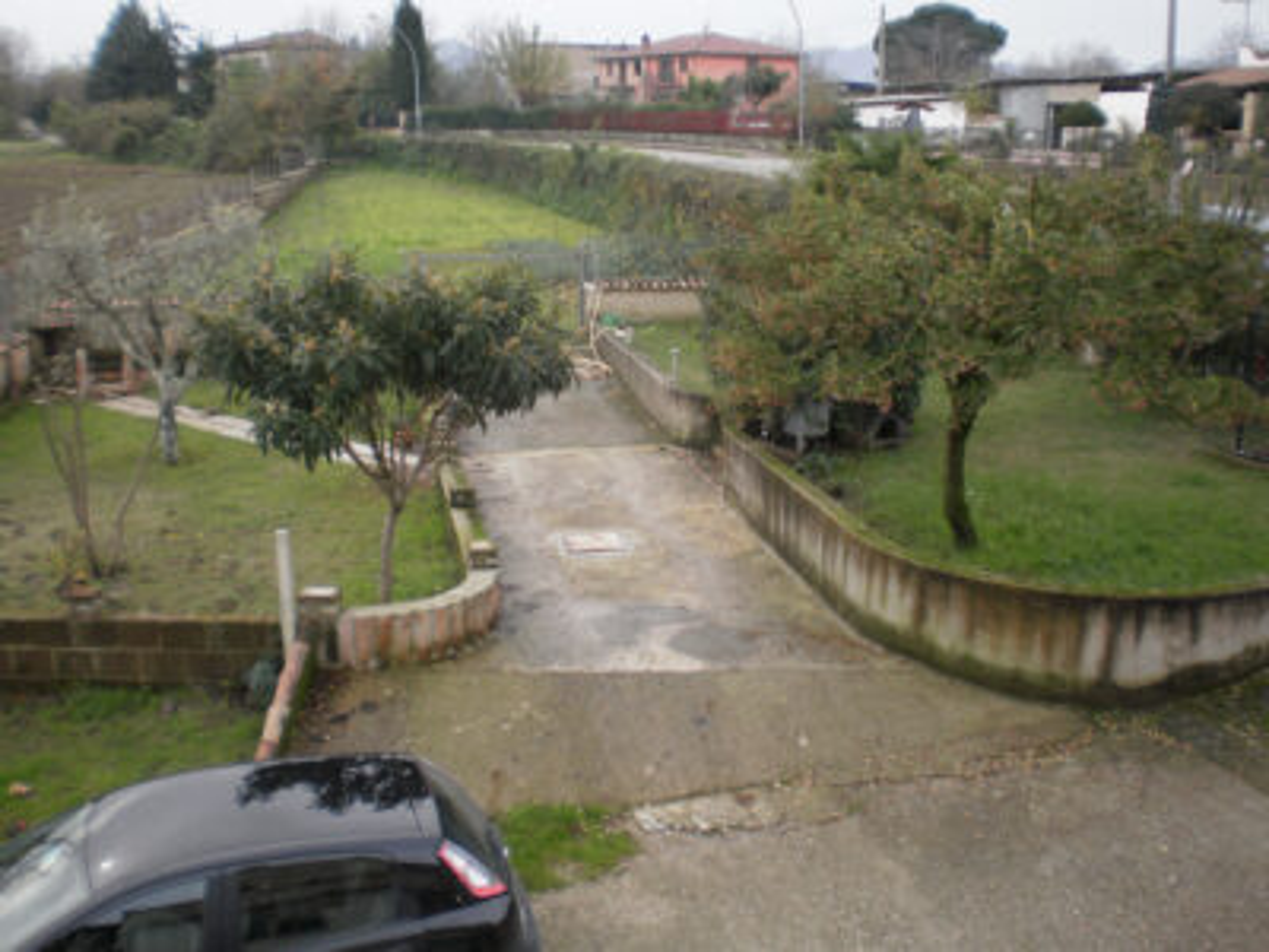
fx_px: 1320
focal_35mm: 36
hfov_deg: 51.4
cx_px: 634
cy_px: 476
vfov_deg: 39.7
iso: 100
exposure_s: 1/200
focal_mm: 6.3
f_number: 3.1
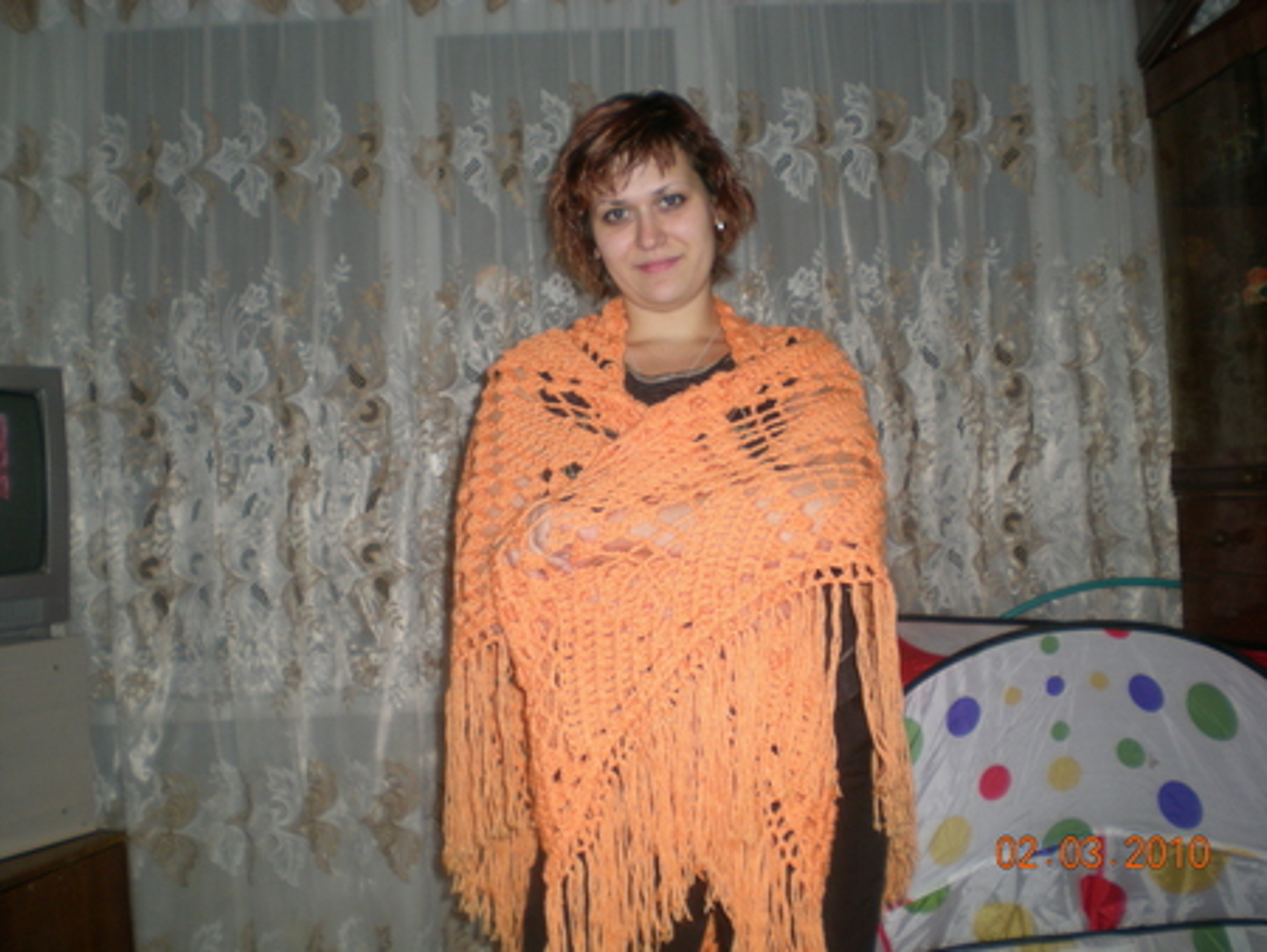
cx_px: 634
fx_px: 1392
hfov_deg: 49.0
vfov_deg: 37.8
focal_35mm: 38
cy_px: 476
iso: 112
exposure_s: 1/60
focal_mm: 6.3
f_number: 3.1
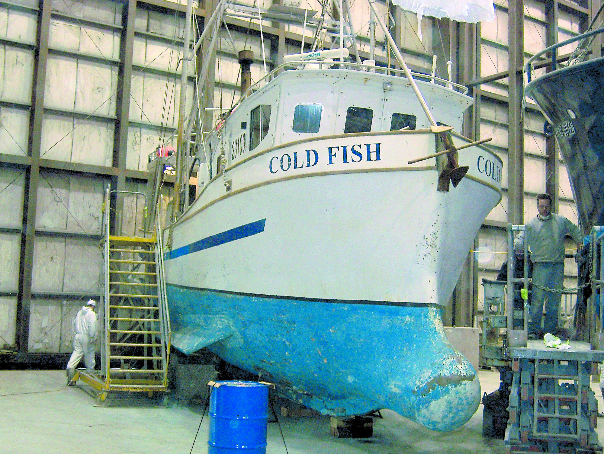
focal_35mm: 45
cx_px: 302
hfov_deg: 42.0
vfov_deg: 32.2
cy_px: 227
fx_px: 786
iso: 160
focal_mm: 7.5
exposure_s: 1/60
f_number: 3.1
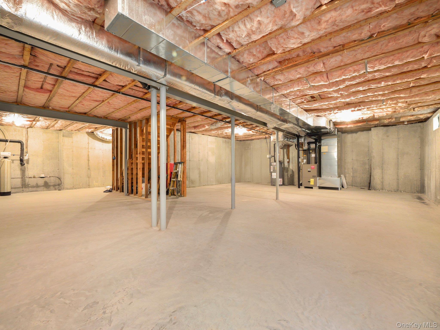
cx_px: 220
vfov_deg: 85.7
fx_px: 178
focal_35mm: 14
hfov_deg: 102.1
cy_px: 165
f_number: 3.2
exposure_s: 1/2.5
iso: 800
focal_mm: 7
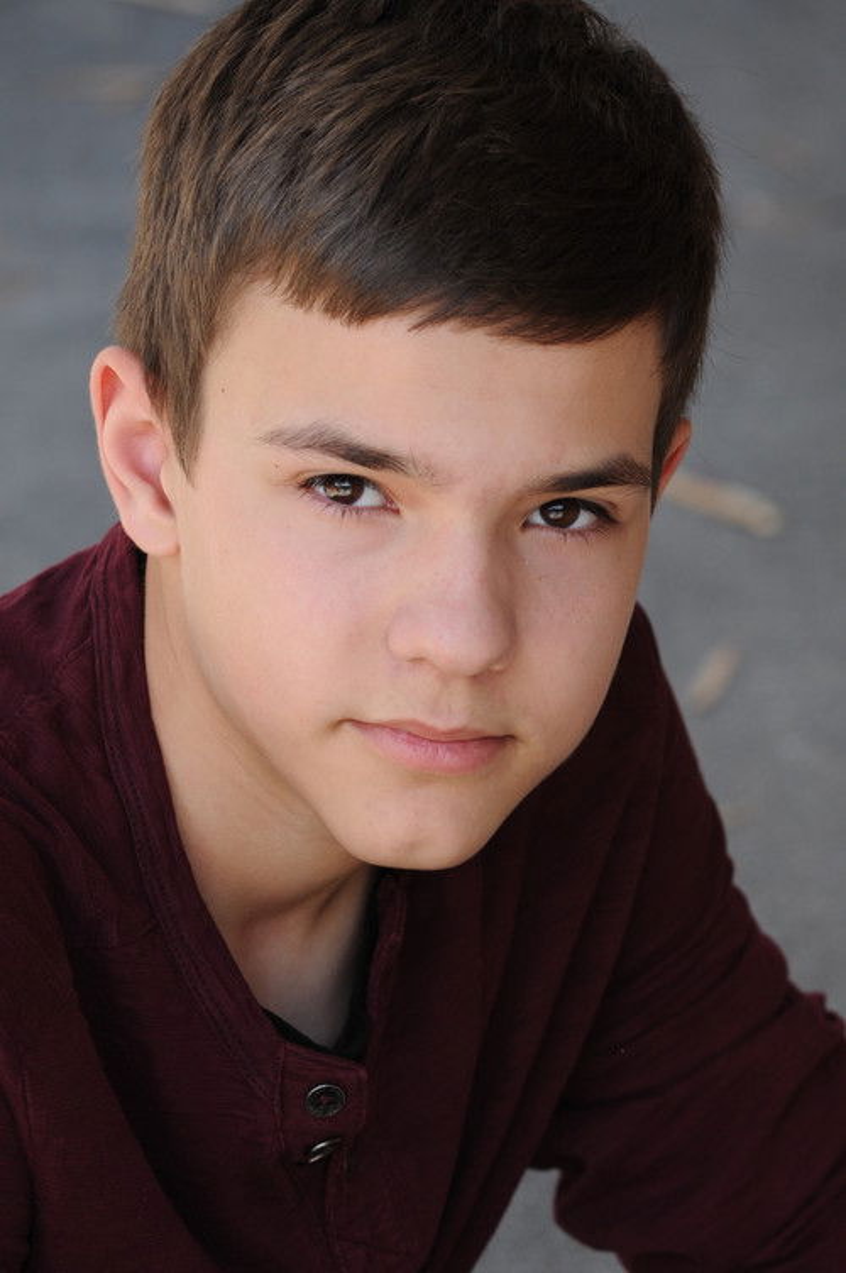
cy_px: 636
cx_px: 423
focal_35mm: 155
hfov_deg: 8.8
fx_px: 5473
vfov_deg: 13.3
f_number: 7.1
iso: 200
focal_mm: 155
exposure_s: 1/125
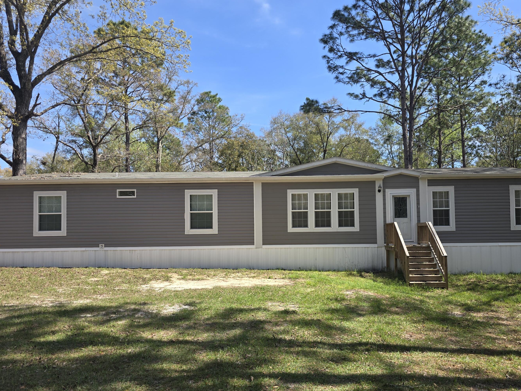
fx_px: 391
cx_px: 290
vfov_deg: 53.0
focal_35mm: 26
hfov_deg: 67.1
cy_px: 215
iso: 12
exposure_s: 1/472
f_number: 1.7
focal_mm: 6.3
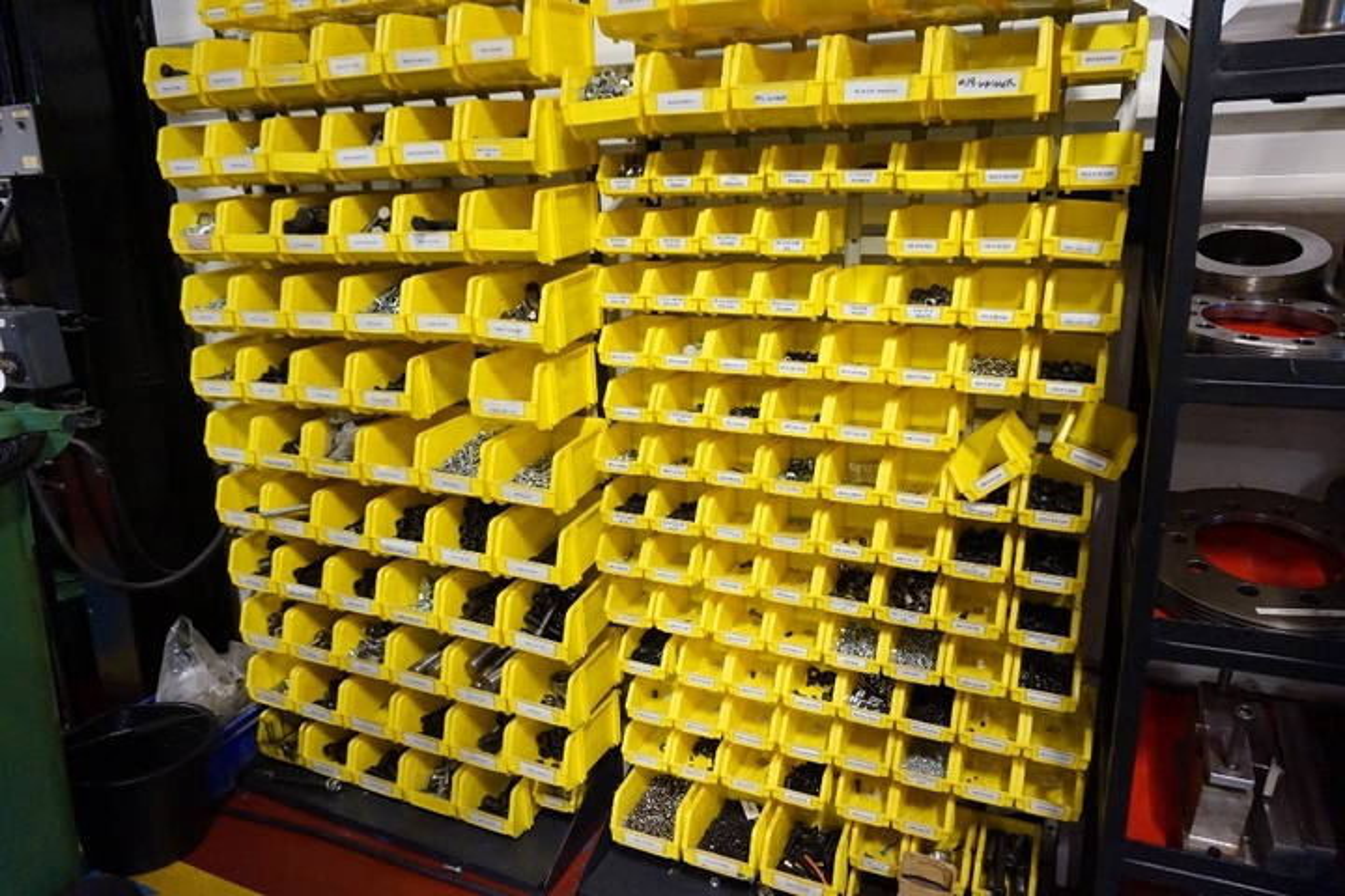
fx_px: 897
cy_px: 448
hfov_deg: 73.7
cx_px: 672
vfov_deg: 53.1
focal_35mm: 24
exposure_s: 1/60
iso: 3200
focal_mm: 16
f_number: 3.5
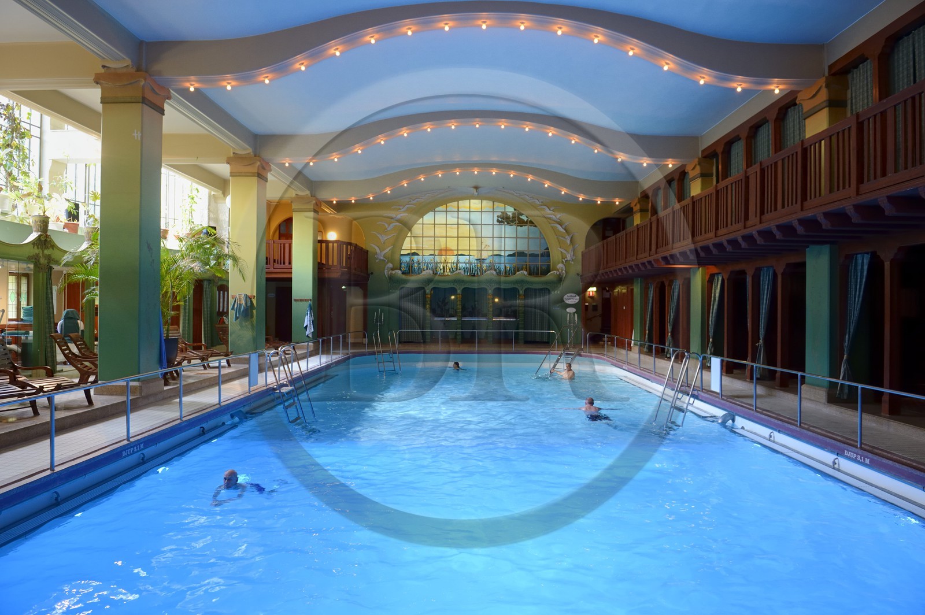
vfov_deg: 53.1
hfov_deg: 73.8
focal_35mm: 24
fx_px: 616
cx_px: 462
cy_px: 308
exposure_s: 1/25
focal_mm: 24
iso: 1600
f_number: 5
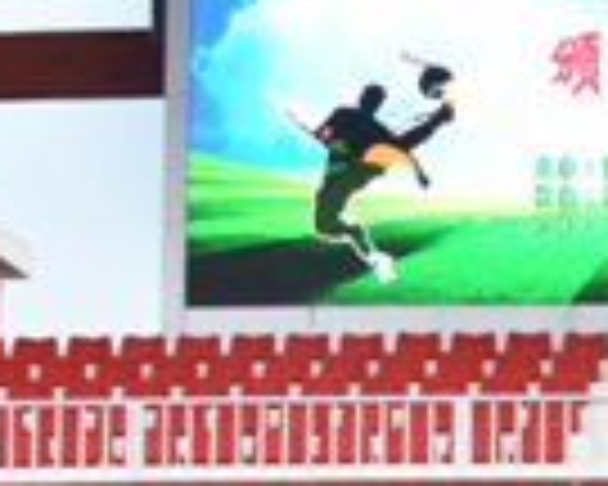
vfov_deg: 15.4
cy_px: 677
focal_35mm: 94
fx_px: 1691
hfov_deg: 19.0
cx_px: 779
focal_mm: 18
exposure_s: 1/250
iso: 800
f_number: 8
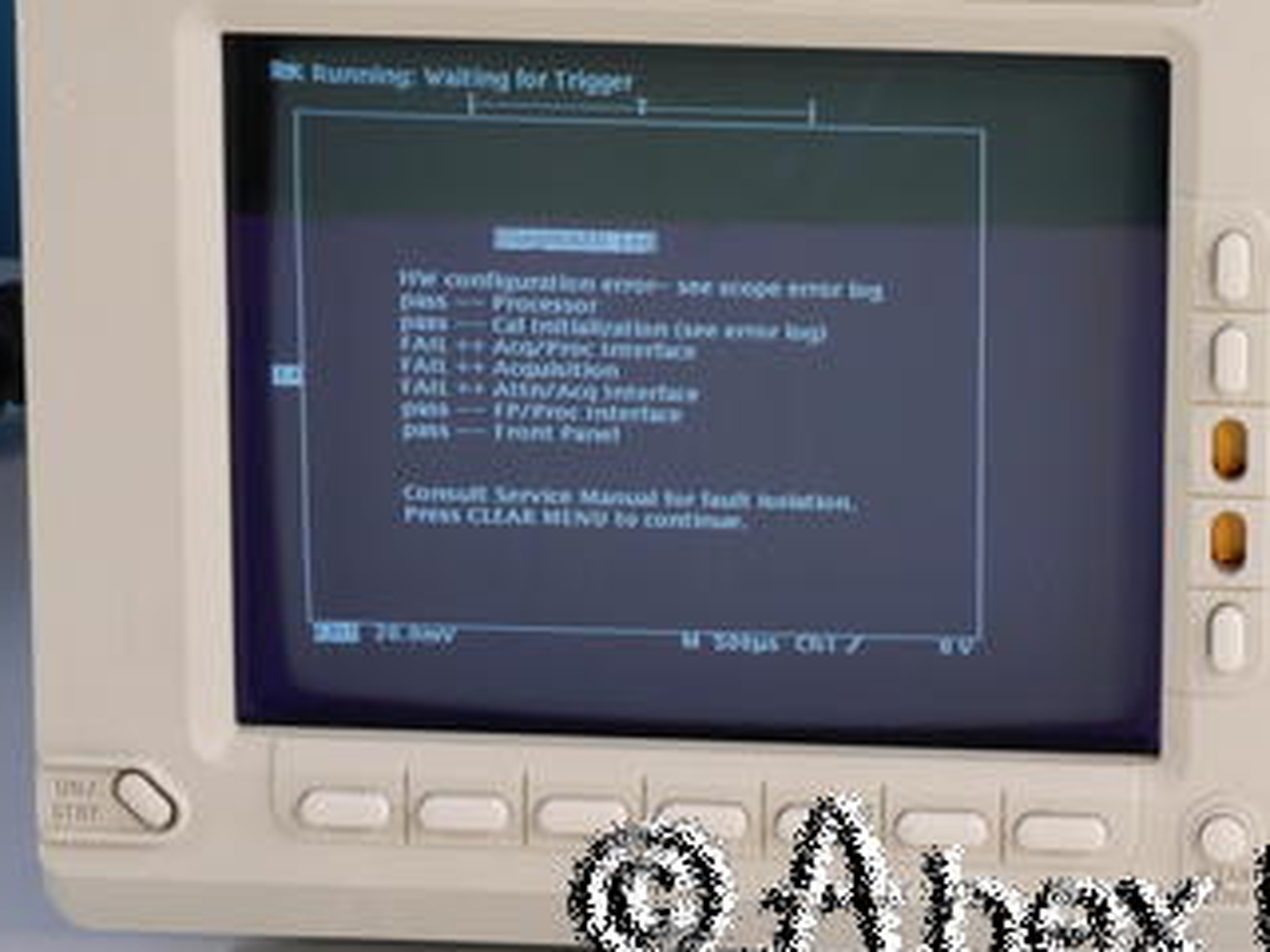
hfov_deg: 9.0
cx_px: 742
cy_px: 424
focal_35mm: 220
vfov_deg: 6.8
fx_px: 8071
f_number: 22
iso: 800
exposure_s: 1/1.3
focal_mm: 88
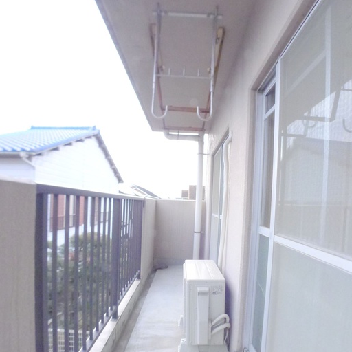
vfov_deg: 55.4
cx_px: 180
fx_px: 334
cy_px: 202
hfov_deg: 55.6
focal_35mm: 29
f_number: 4
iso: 800
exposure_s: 1/500
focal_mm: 5.1
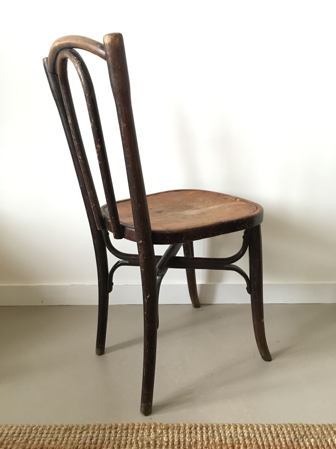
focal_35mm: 29
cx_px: 168
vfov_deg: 61.7
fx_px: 375
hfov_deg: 48.2
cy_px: 224
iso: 250
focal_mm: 4.15
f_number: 2.2
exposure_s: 1/17
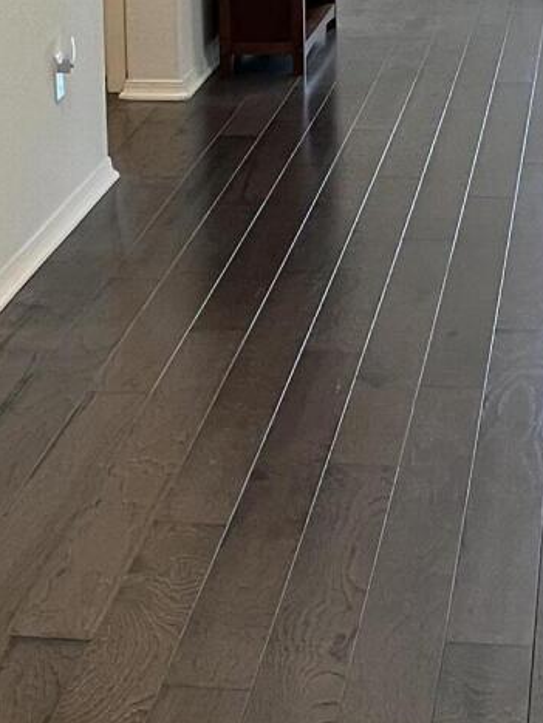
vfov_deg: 17.3
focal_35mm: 111
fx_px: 2322
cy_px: -17
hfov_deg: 13.3
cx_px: 217
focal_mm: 5.7
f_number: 1.5
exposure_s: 1/60
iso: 160
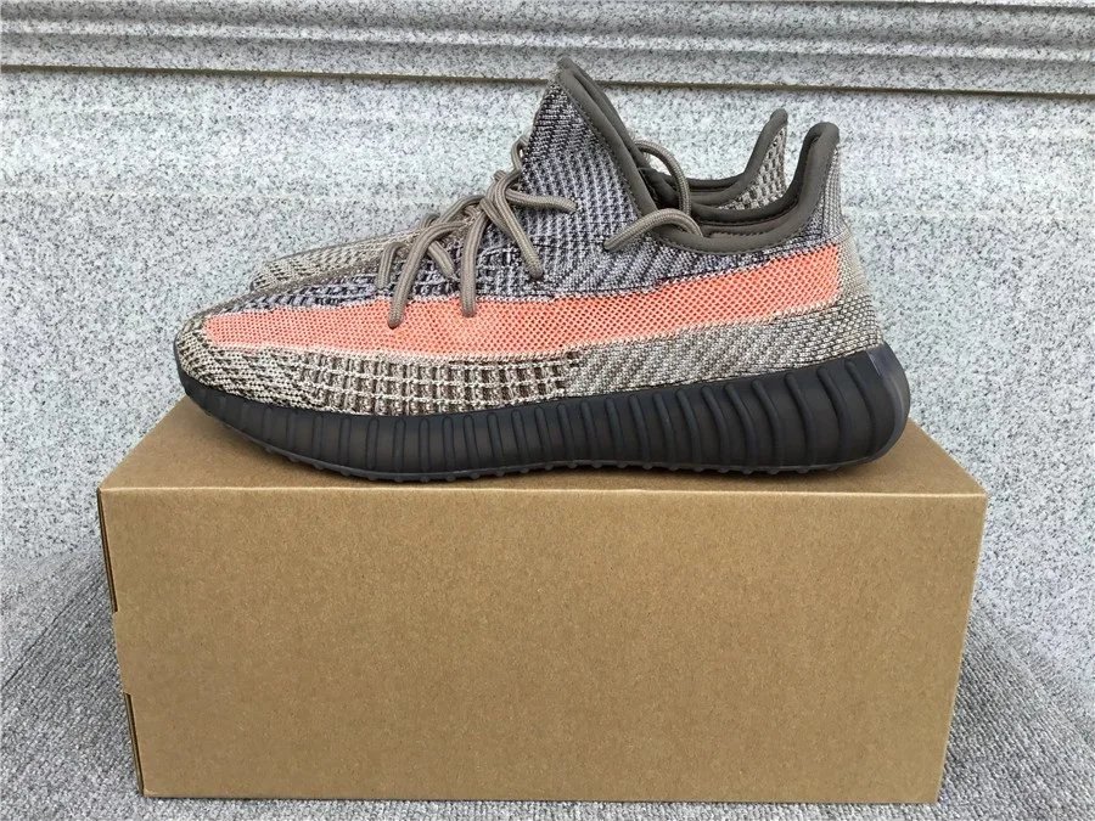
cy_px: 410
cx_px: 548
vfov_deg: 45.4
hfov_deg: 58.4
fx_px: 981
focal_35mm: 31
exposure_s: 1/420
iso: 25
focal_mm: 3.3
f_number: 2.4
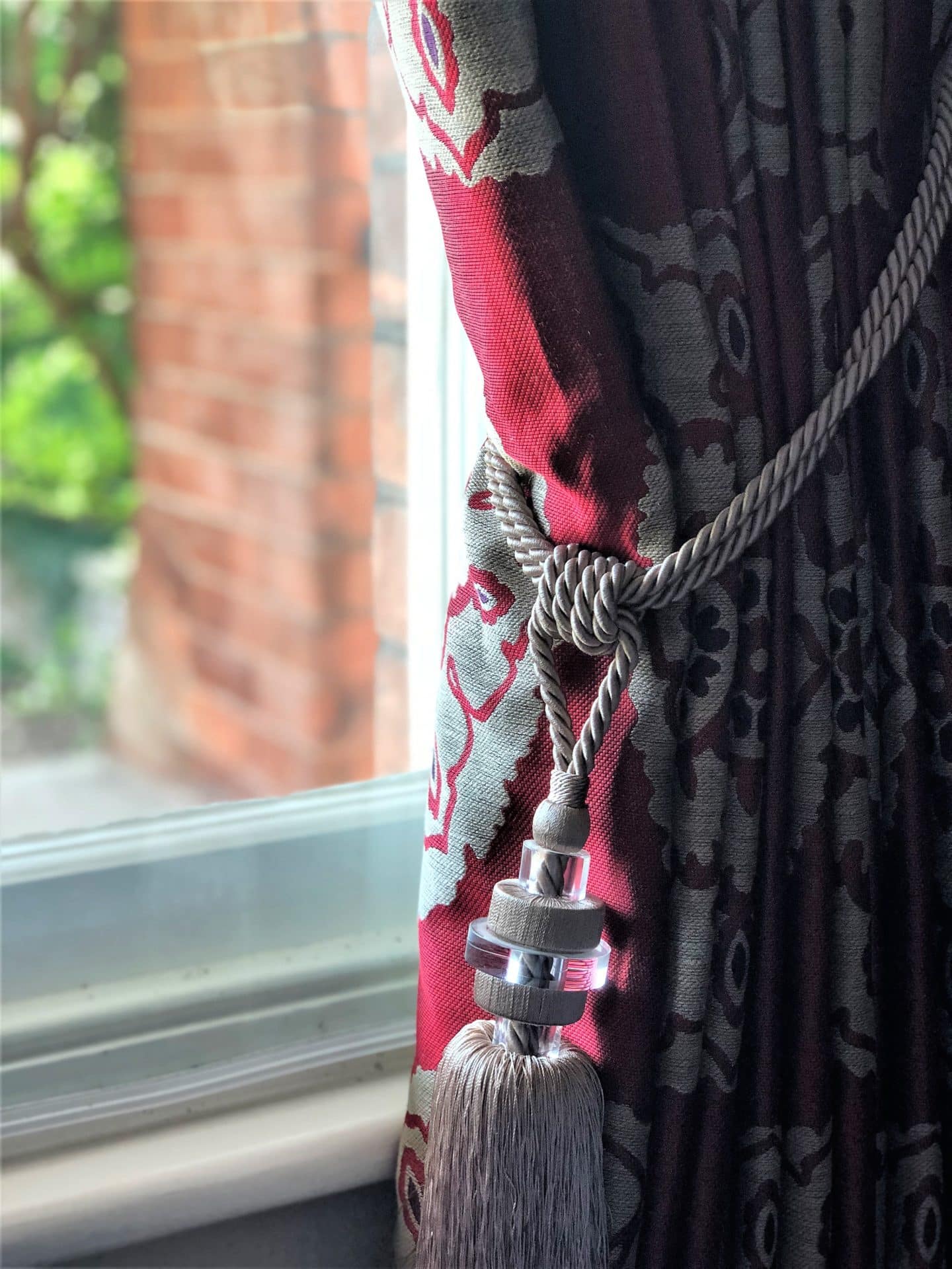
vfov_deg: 33.8
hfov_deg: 25.7
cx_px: 476
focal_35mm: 57
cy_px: 634
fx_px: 2090
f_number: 2.8
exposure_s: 1/60
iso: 64
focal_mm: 6.6
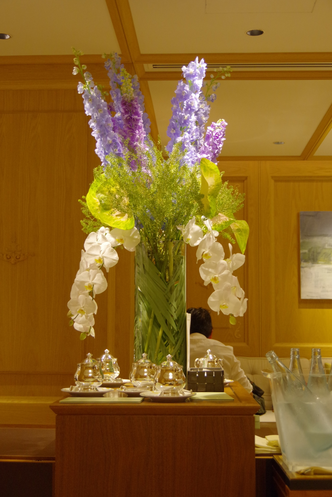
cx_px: 166
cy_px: 248
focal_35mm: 54
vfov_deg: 36.9
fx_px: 747
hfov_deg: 25.1
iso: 1600
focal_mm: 36
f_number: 4.5
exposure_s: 1/60
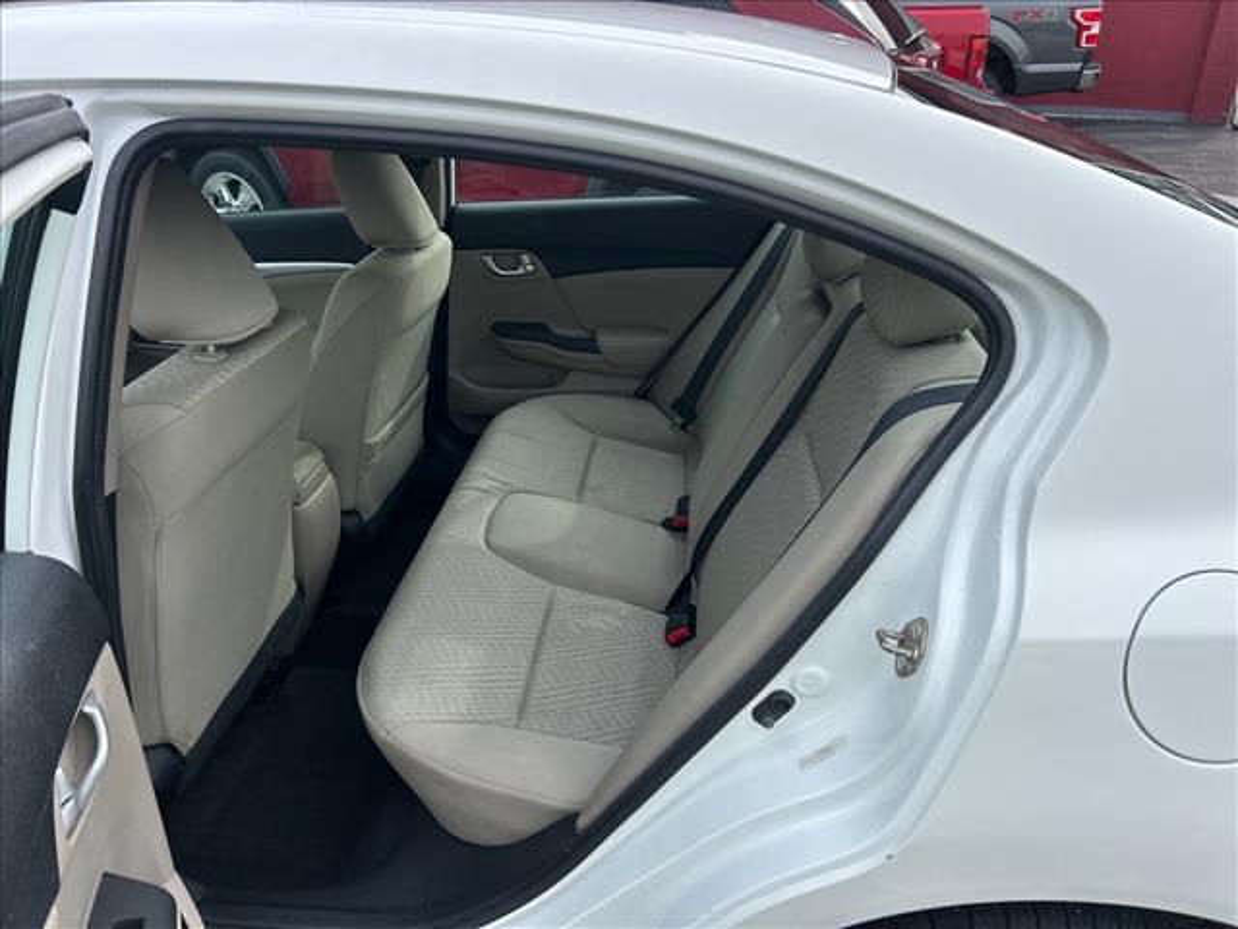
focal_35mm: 26
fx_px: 930
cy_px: 464
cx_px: 619
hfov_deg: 67.3
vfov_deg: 53.1
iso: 50
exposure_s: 1/1698
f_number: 1.5
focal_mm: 5.7
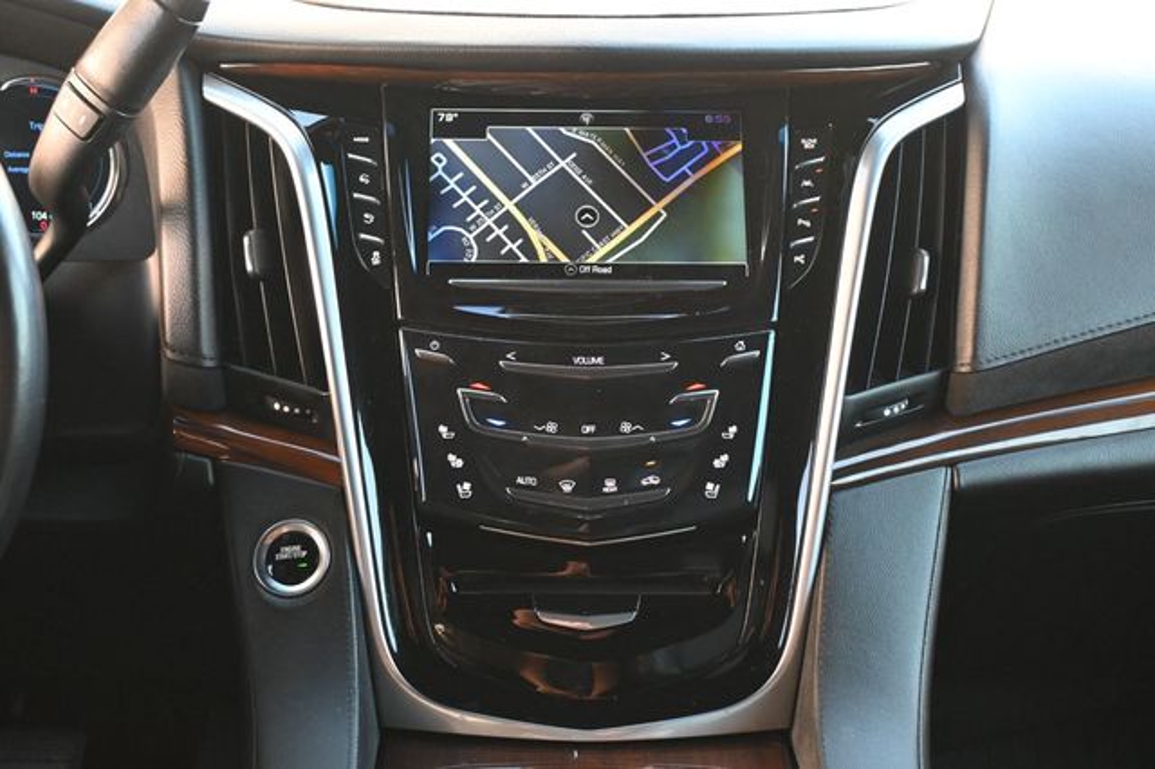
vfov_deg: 26.5
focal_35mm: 51
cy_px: 384
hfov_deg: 38.9
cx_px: 578
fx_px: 1635
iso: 2800
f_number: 5
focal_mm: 34
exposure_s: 1/125
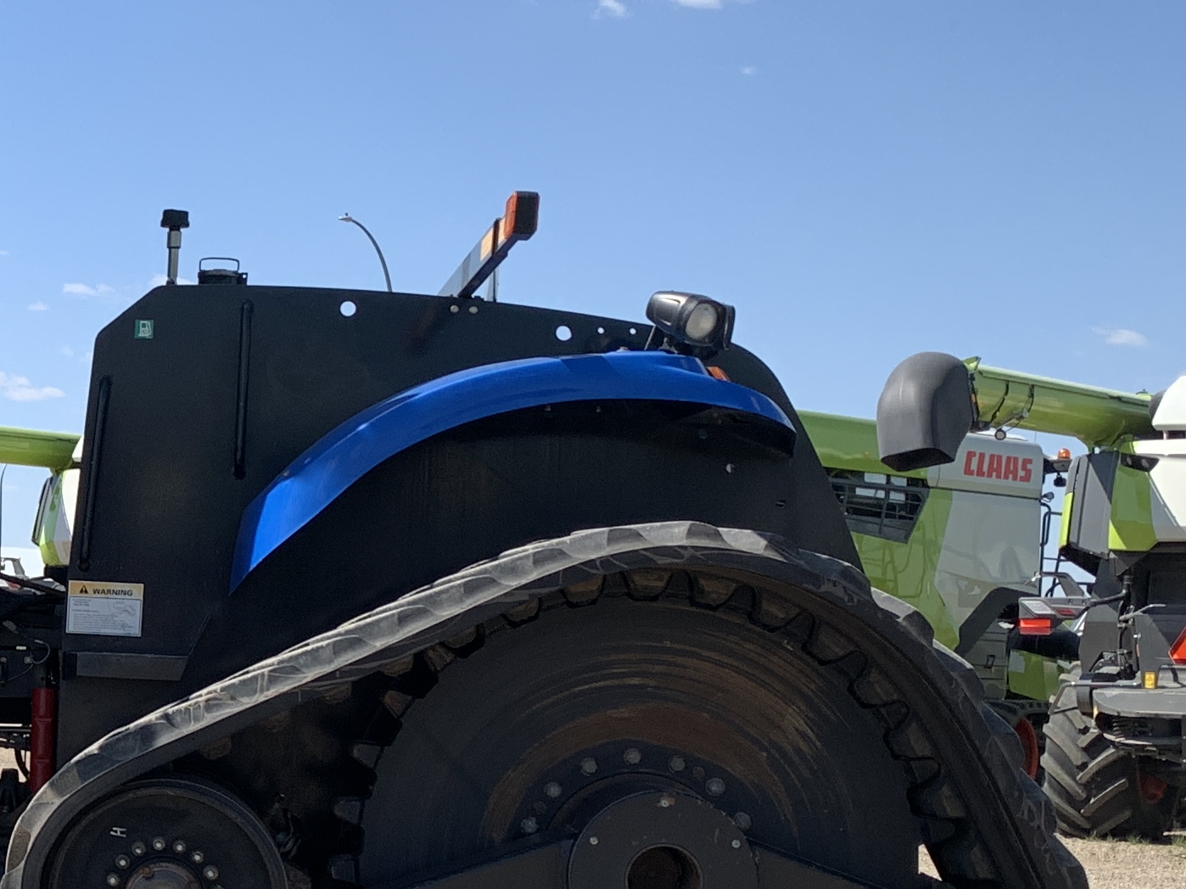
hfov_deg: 23.8
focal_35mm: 75
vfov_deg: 19.5
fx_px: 2569
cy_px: 668
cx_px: -227
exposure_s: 1/1718
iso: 25
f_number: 1.8
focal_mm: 4.25
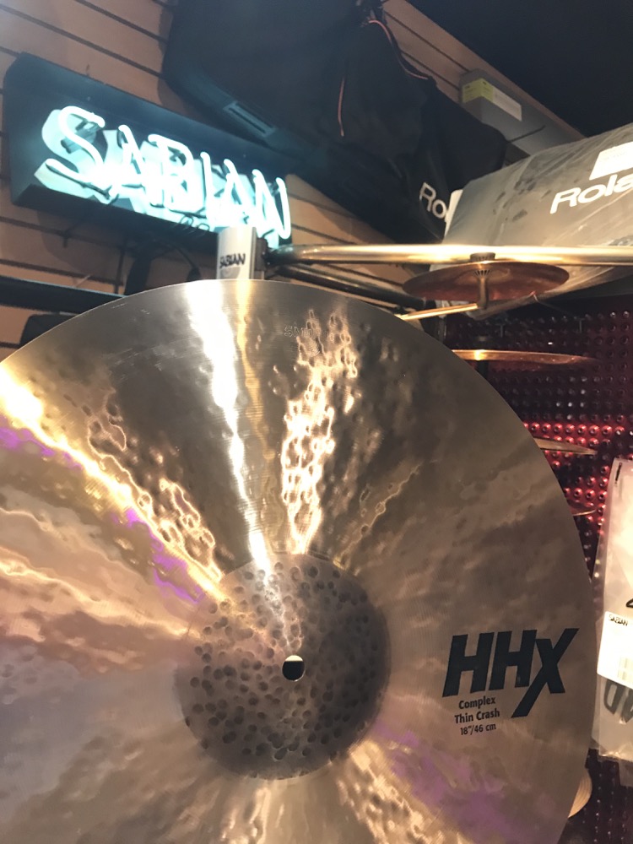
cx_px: 316
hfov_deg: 49.7
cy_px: 422
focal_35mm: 28
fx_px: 683
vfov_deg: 63.4
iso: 100
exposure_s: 1/13
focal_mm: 3.99
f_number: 1.8
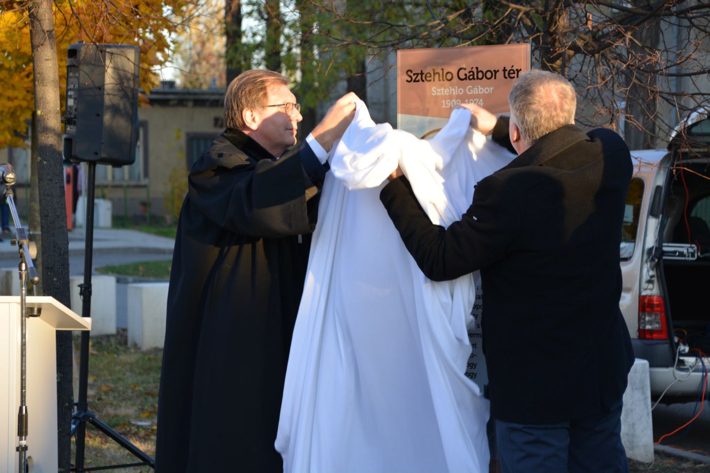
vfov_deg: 11.4
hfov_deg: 17.1
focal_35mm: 120
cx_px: 355
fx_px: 2366
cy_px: 236
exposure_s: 1/160
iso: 200
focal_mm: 80
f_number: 6.3
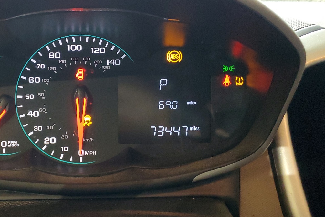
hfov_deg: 43.5
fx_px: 388
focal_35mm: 43
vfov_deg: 31.1
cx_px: 70
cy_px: 84
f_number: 1.5
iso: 294
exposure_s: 1/60.2
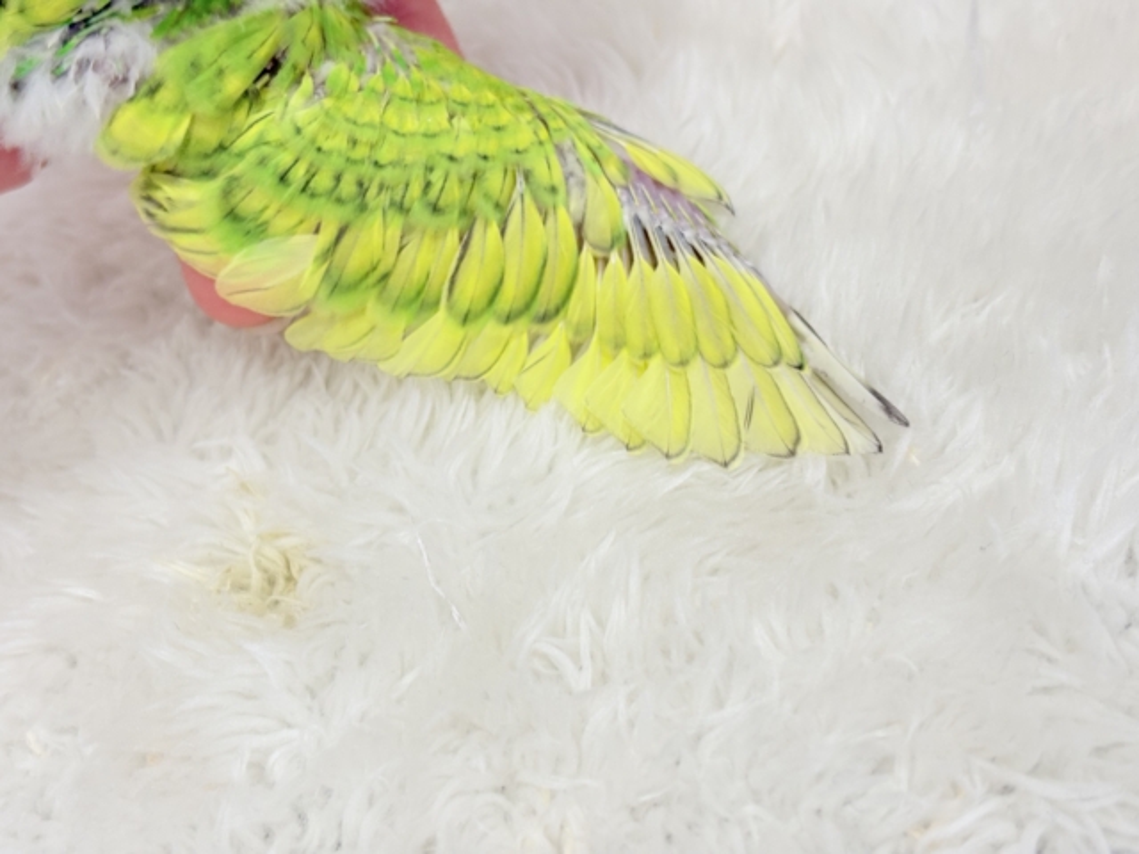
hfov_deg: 36.8
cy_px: 427
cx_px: 570
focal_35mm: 52
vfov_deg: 28.0
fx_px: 1711
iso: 32
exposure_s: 1/50
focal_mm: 5.96
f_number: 1.6
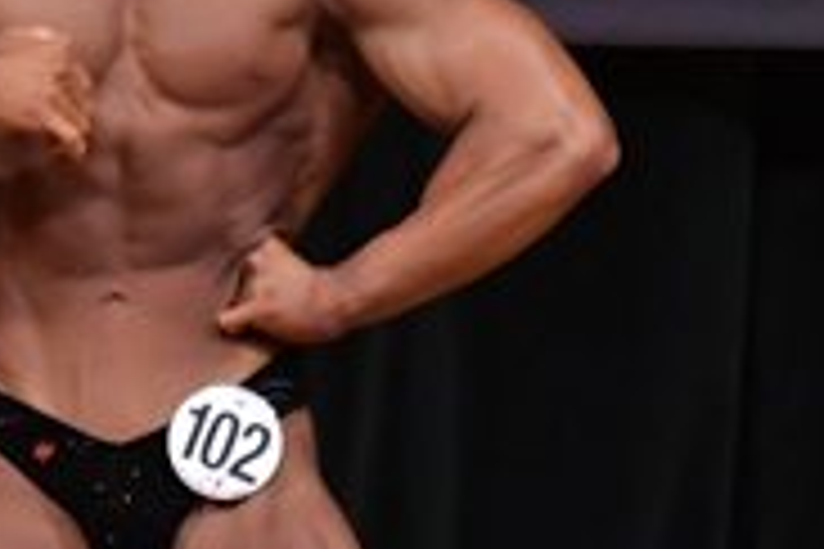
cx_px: 272
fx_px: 27602
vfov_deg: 1.1
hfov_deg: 1.7
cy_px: 414
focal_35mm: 1206
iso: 4000
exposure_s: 1/400
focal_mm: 190
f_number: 5.6
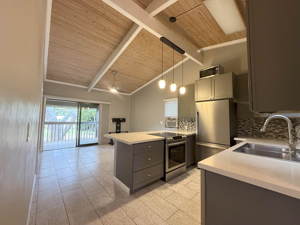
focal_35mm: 14
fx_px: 121
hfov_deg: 102.1
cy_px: 112
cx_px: 150
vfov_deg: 85.7
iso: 500
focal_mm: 2.22
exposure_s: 1/60
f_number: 2.2
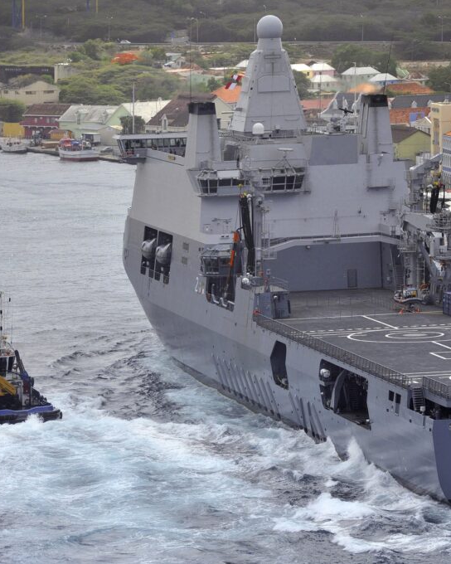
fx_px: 3771
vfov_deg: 8.6
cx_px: 363
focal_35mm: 226
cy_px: 282
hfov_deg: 6.8
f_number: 7.1
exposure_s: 1/3200
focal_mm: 160
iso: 800
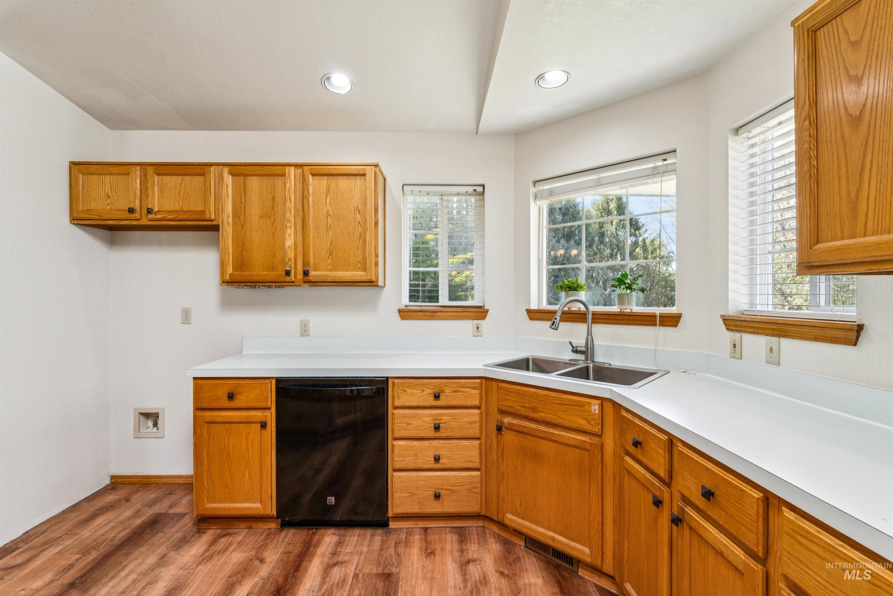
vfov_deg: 72.7
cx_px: 446
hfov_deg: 95.7
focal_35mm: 16
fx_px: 404
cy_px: 298
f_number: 13
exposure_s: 1/15
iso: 400
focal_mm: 16.3
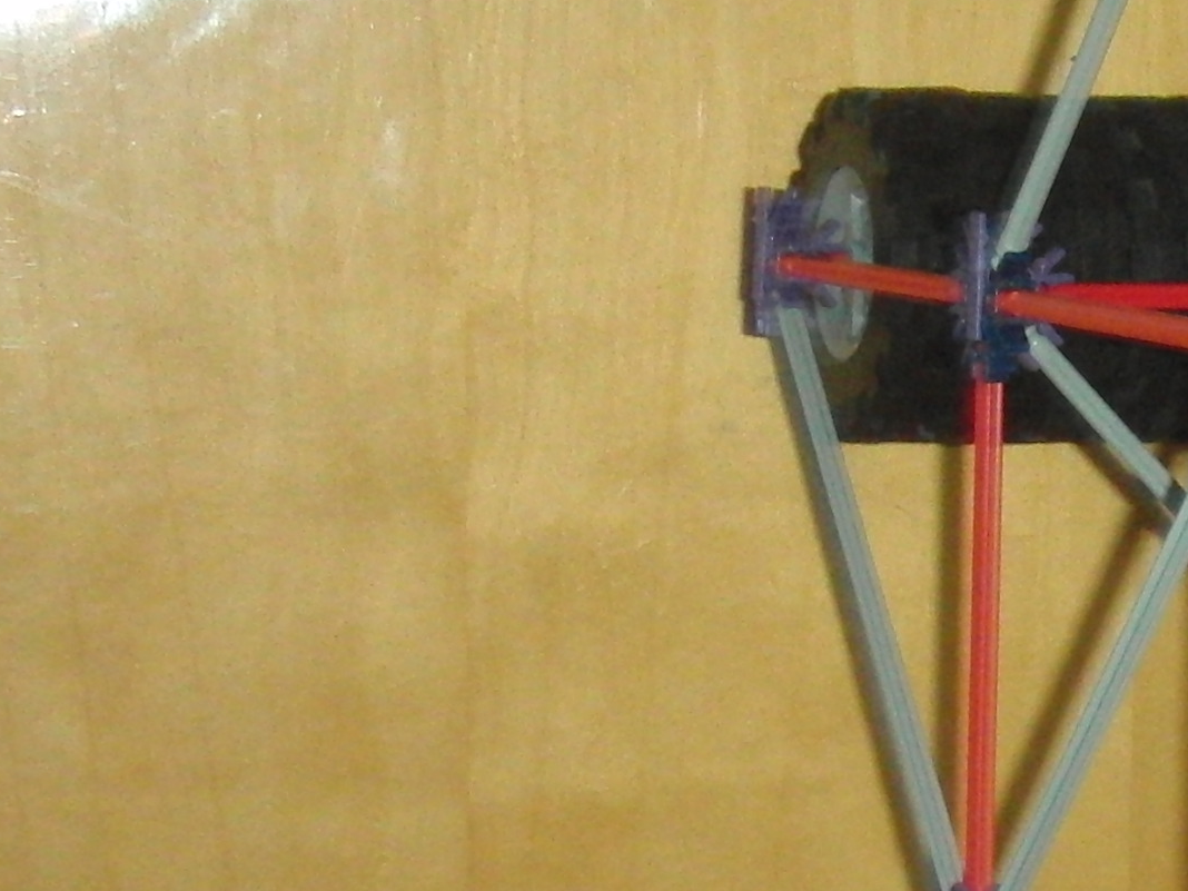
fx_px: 4221
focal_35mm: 123
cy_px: 820
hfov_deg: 15.6
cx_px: 1329
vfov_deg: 12.0
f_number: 3.9
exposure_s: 1/40
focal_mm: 6.66
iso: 400
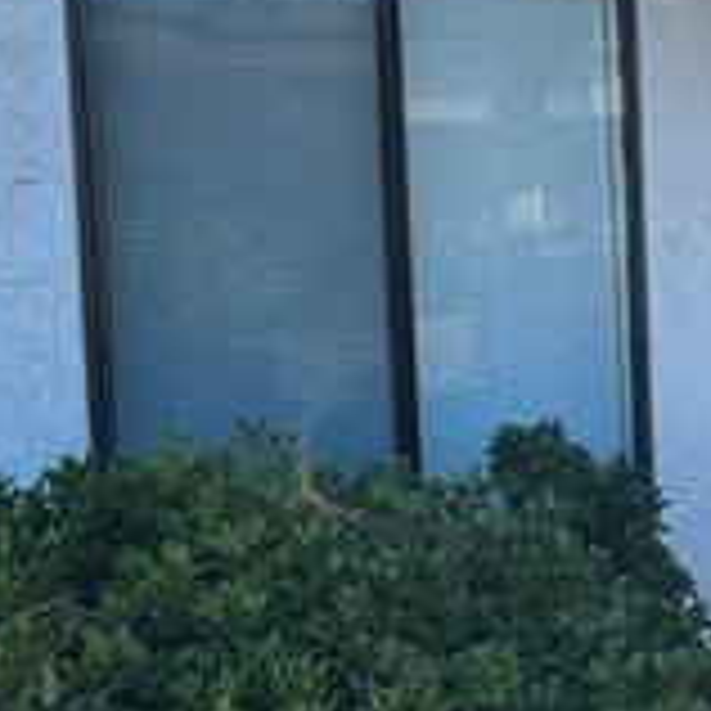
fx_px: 1162
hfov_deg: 30.1
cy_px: 184
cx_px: 806
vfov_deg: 33.4
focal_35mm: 50
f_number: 2.2
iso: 40
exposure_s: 1/459
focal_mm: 2.22
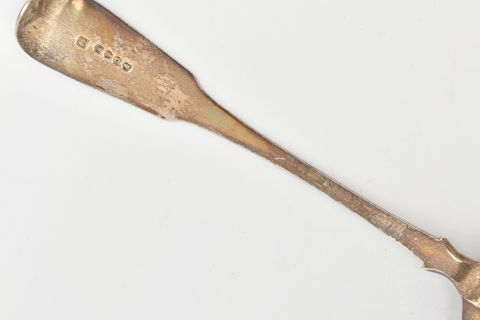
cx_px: 337
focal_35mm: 89
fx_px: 1187
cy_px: 197
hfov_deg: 22.7
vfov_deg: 15.3
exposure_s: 1/100
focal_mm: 42
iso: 400
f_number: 8
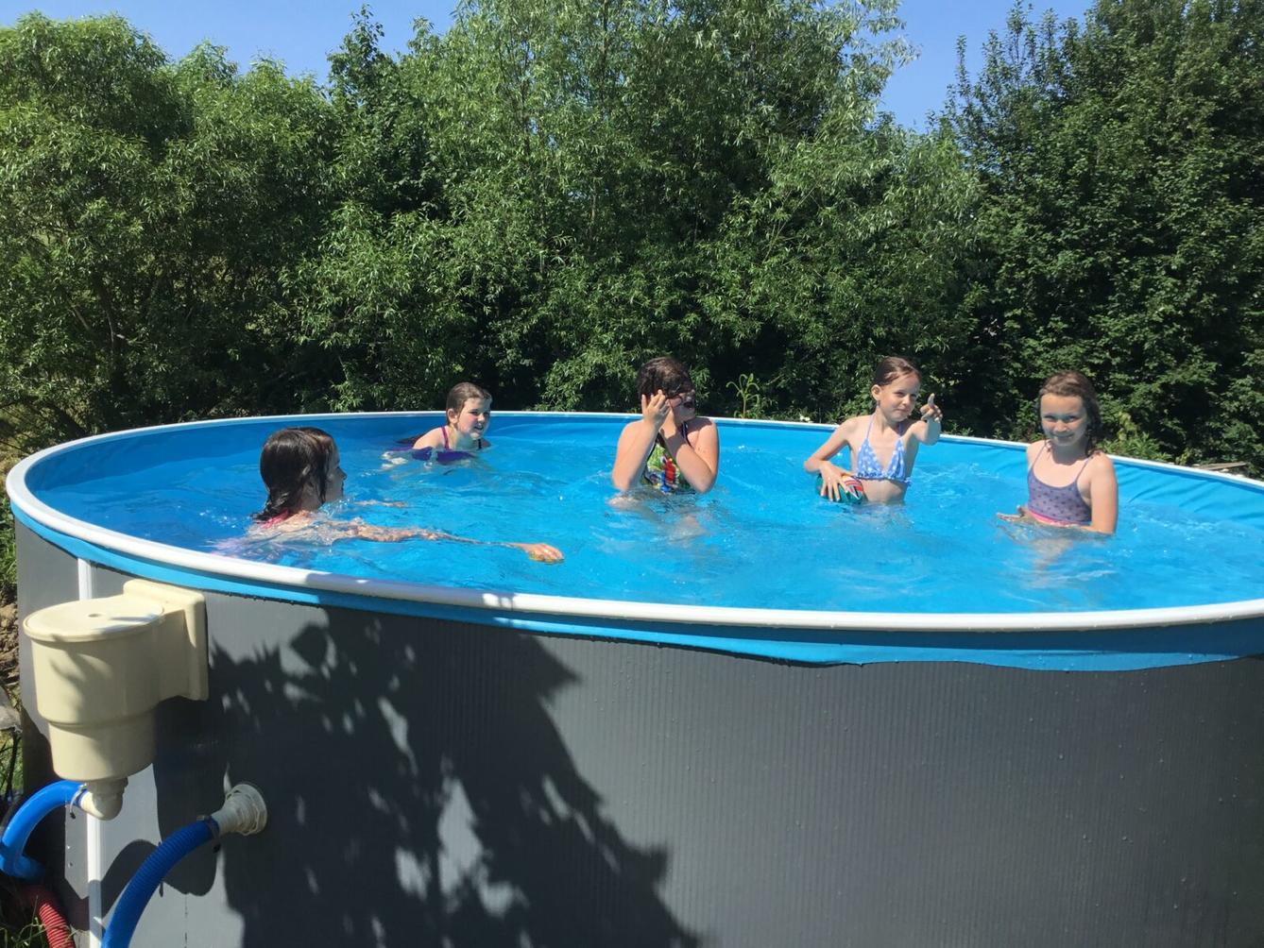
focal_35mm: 31
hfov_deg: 58.3
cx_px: 632
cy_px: 474
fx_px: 1132
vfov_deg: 45.5
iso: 25
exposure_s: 1/1456
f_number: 2.4
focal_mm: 3.3
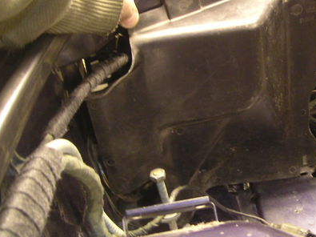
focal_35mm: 60
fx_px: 548
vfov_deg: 24.4
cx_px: 237
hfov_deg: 31.6
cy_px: 102
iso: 100
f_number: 2.8
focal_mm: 5.7
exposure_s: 1
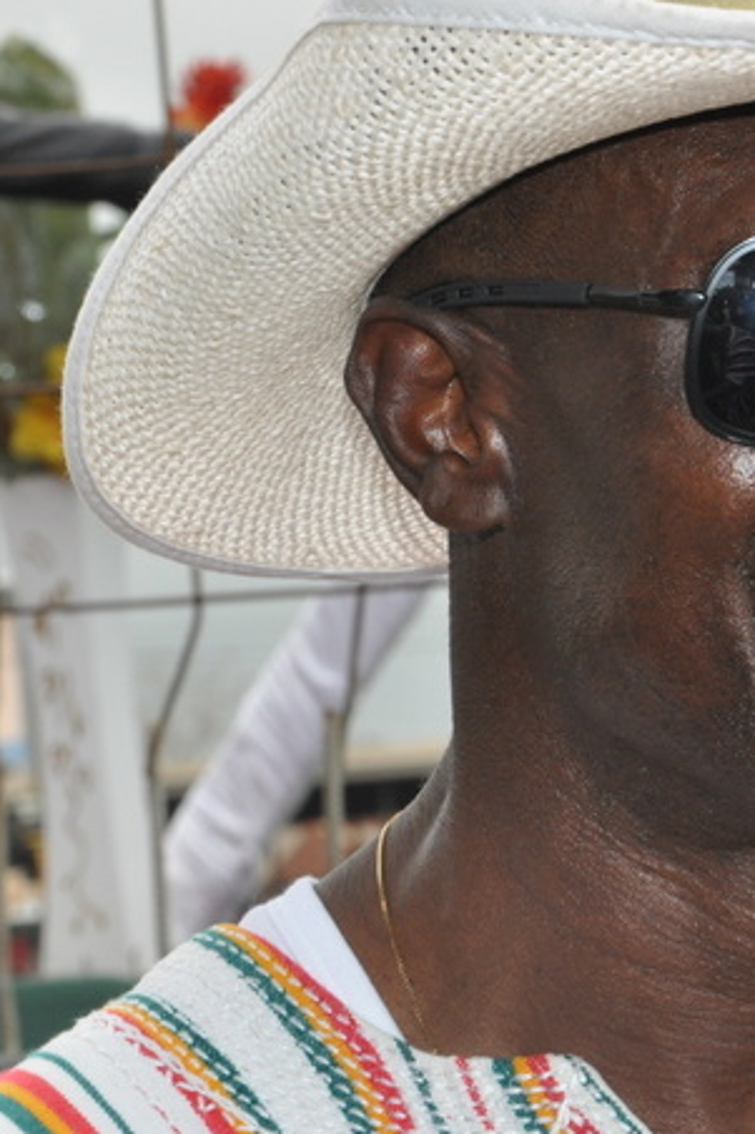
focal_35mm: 239
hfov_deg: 5.7
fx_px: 7524
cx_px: 695
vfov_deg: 8.6
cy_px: 572
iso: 800
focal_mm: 90
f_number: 16
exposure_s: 1/200
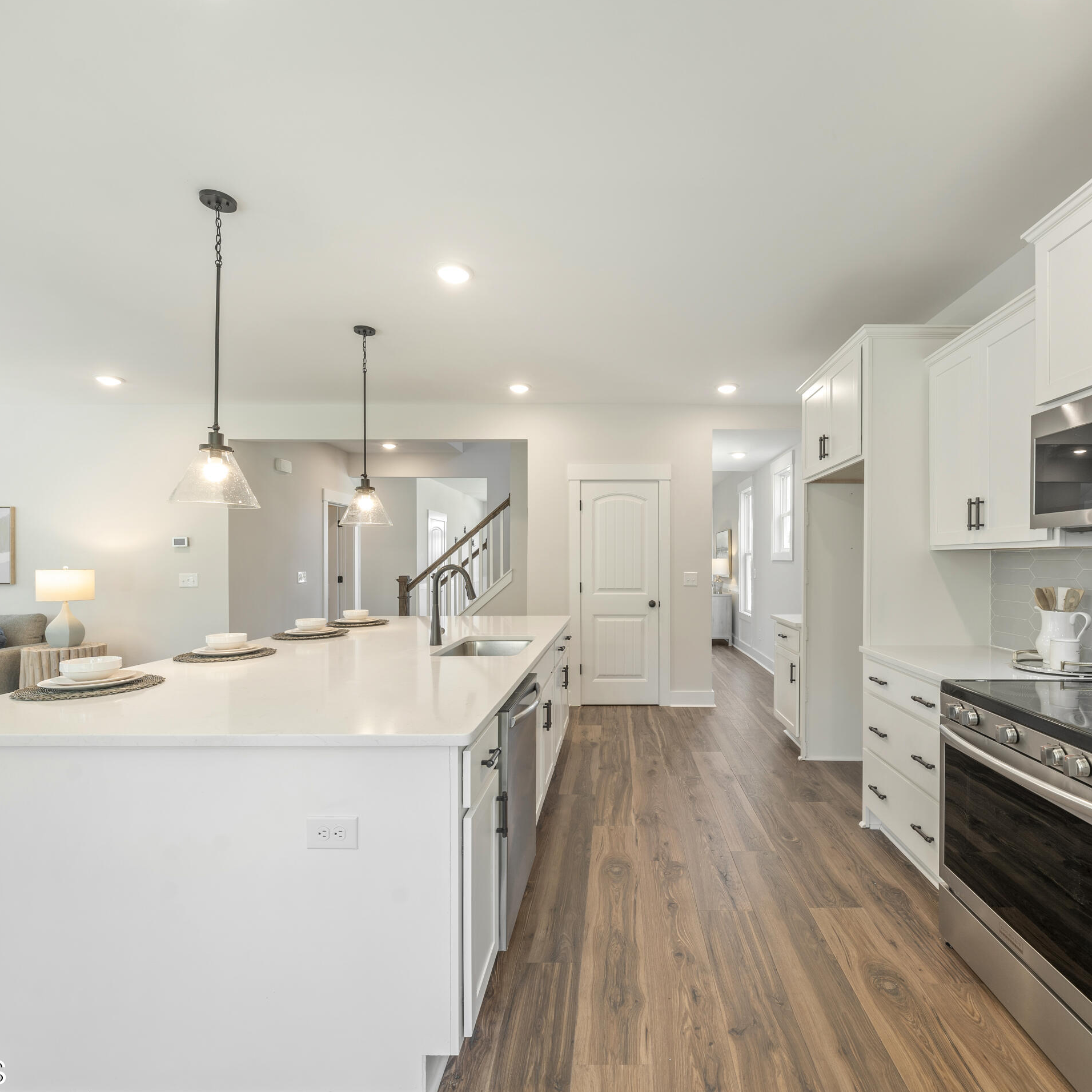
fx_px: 571
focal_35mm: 16
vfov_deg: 87.4
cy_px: 554
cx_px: 620
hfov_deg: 86.9
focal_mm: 12
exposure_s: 1/2
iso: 100
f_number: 9
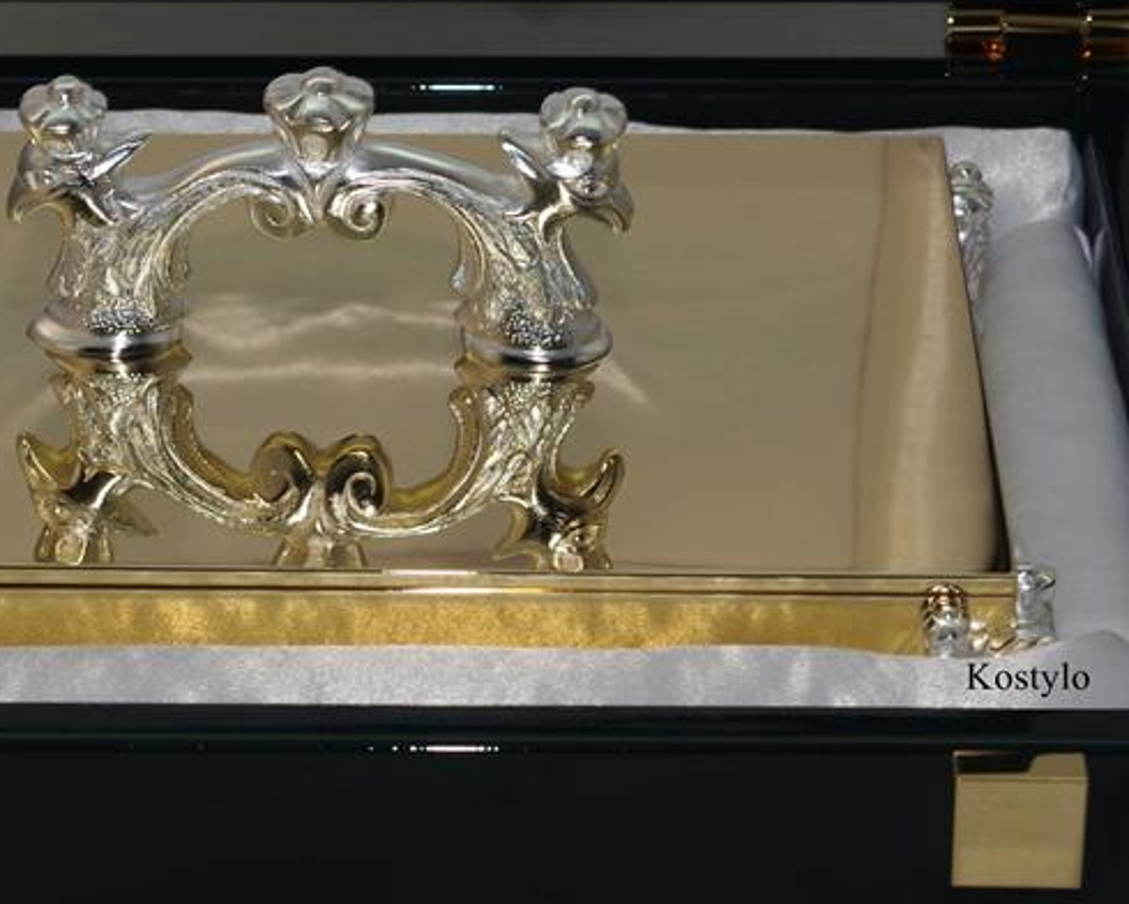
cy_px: 565
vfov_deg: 10.5
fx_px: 4912
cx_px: 244
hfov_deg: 13.1
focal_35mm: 147
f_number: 8
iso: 200
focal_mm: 50
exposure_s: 1/30
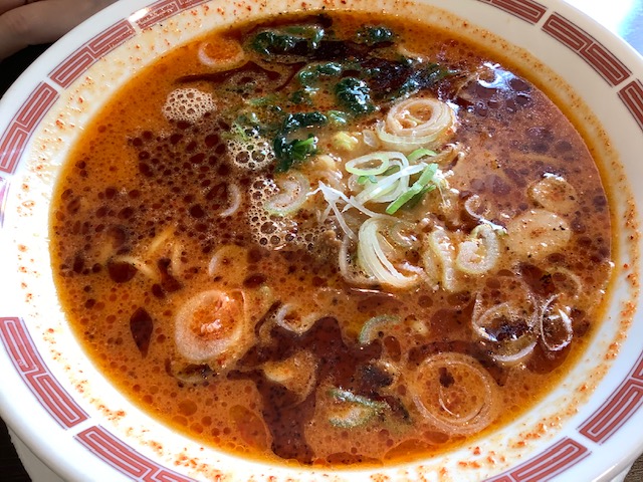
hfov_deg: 58.4
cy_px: 241
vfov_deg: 45.4
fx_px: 576
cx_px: 322
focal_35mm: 31
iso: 80
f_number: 2.4
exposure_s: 1/60
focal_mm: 3.3
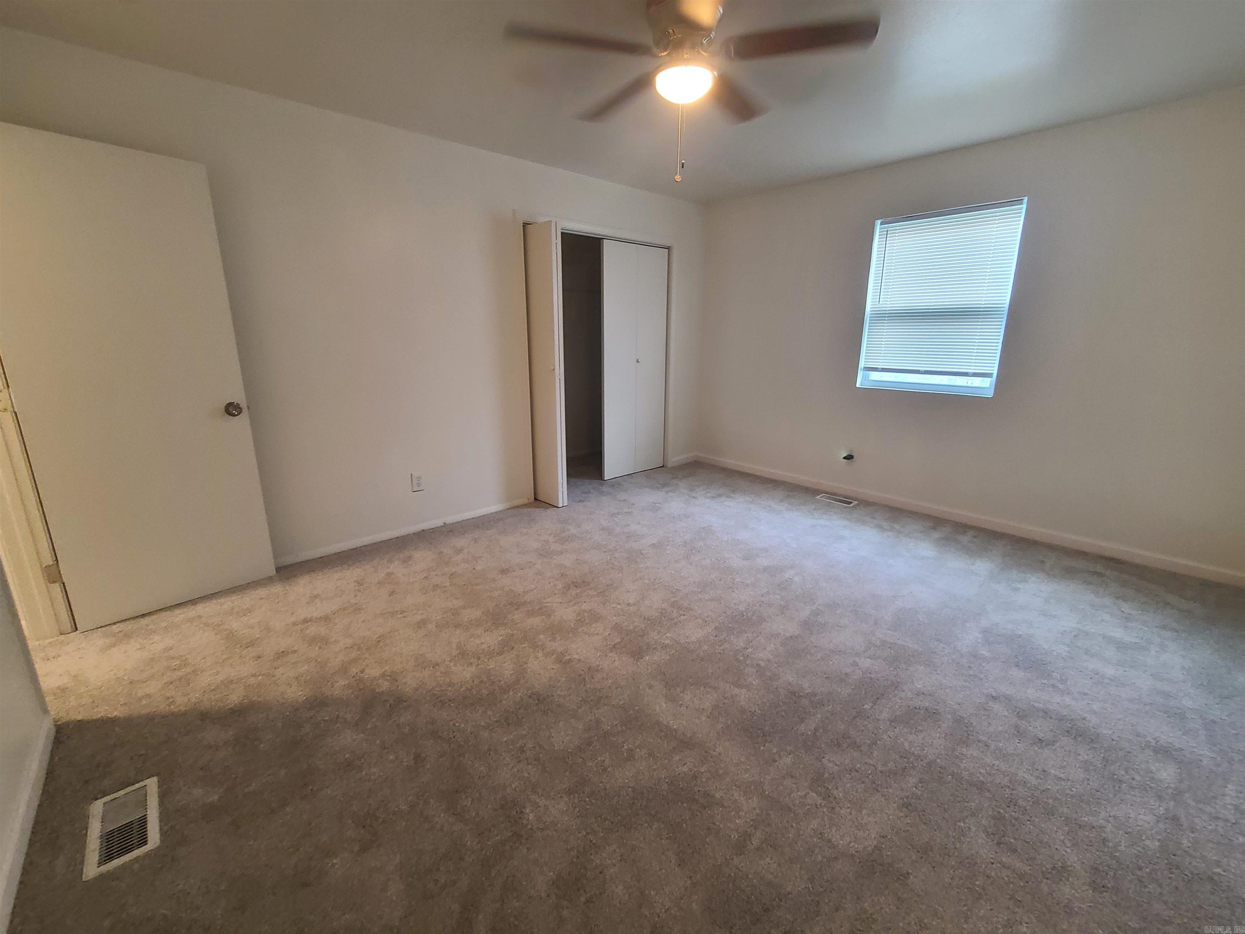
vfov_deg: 89.9
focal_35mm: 13
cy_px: 467
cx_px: 622
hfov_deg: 106.2
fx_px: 468
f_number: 2.2
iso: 320
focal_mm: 2.2
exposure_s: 1/40
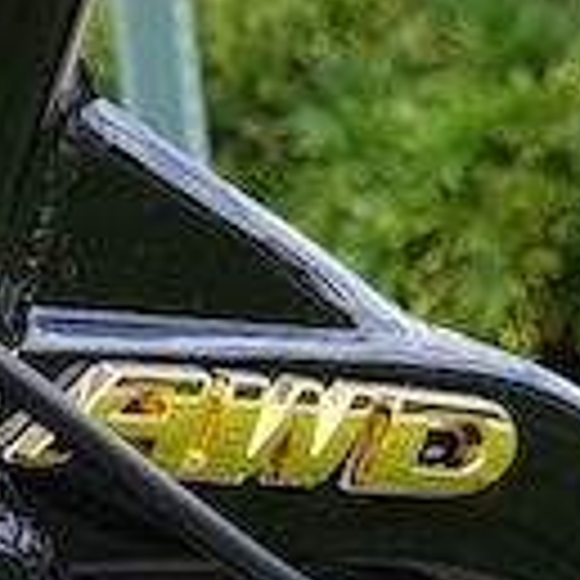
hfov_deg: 7.0
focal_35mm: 249
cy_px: 1792
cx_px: 764
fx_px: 4720
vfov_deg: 6.4
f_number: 3.5
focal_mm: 10.83
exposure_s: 1/200
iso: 100
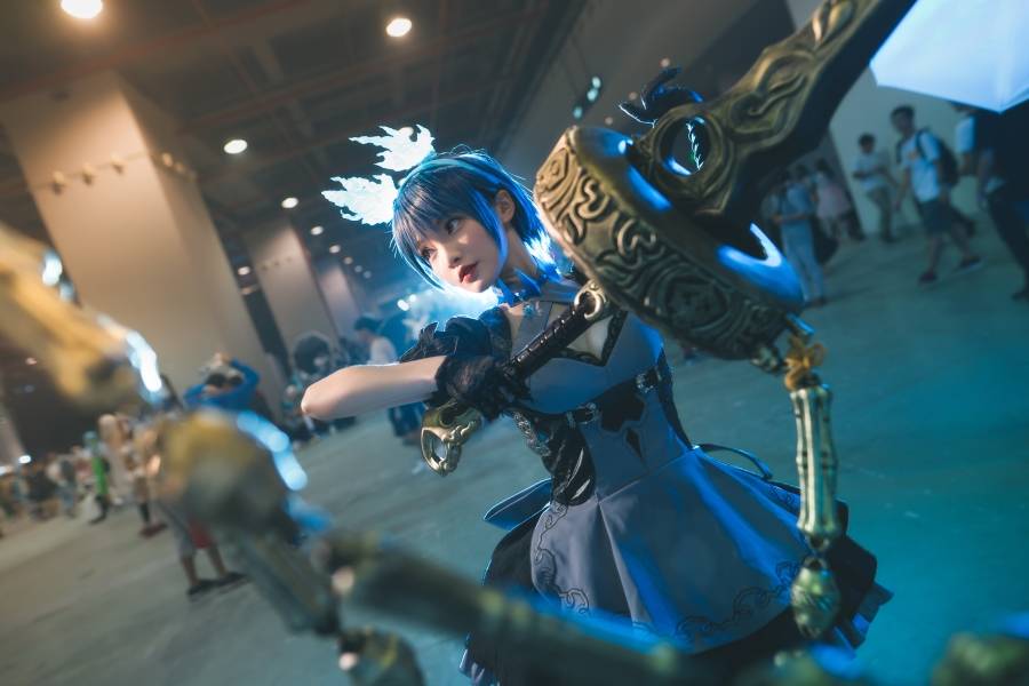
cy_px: 343
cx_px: 514
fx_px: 686
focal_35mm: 24
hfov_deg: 73.7
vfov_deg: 53.1
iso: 100
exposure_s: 1/25
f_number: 2.2
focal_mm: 24
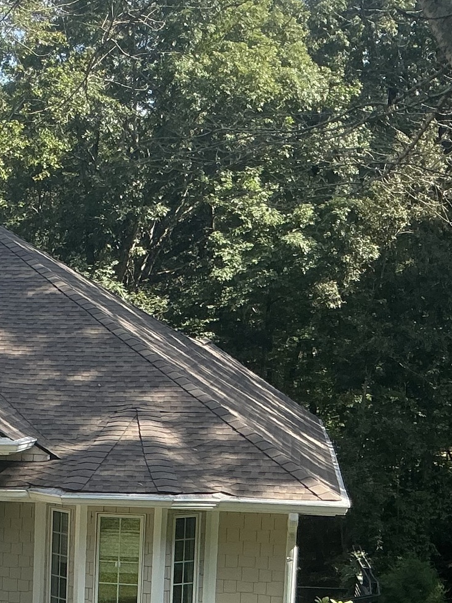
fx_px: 1532
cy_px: 532
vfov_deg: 21.8
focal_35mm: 88
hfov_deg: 15.1
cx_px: -297
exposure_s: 1/562
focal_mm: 3
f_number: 1.8
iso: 25
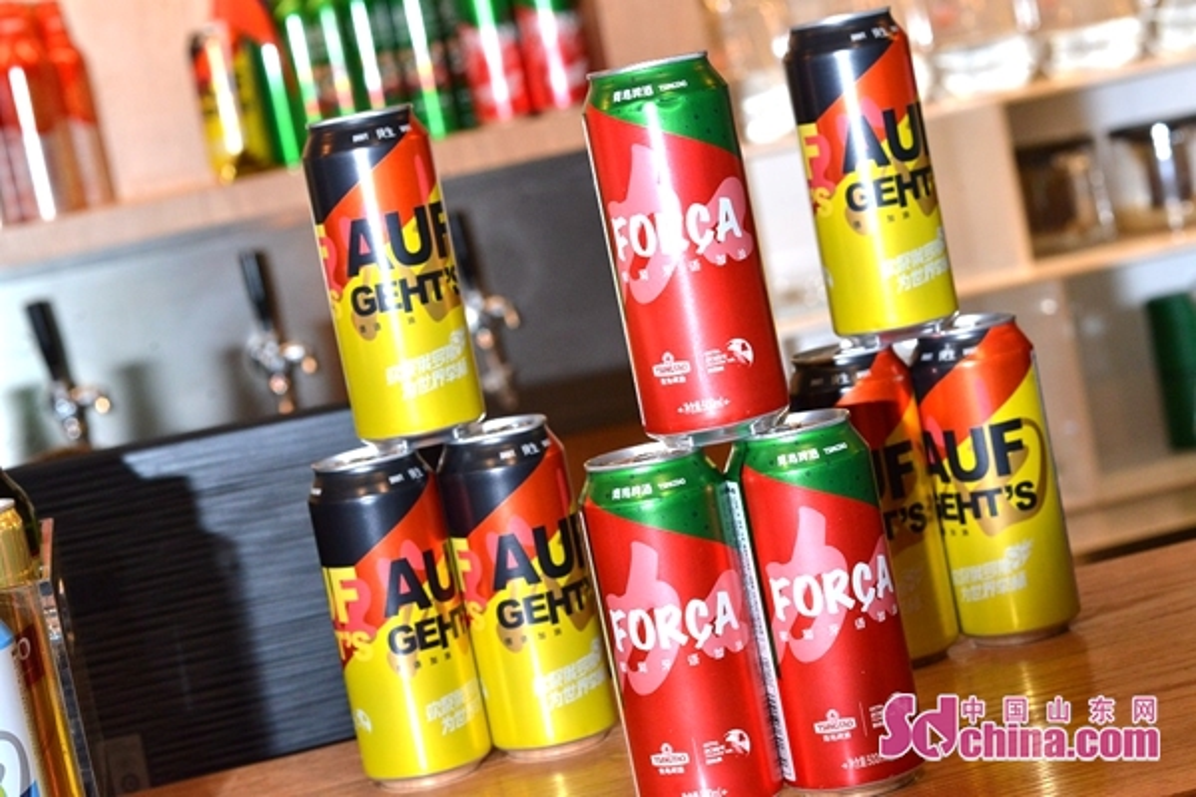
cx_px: 598
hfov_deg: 23.9
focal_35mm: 85
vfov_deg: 16.1
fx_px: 2824
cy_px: 398
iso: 1600
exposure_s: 1/200
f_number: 7.1
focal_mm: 85
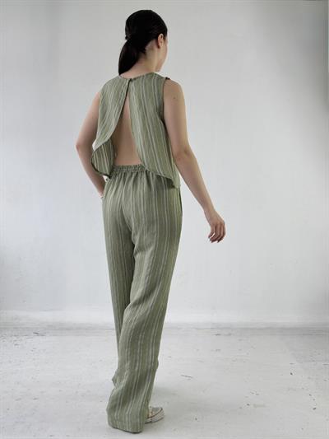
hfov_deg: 30.3
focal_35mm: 48
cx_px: 164
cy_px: 220
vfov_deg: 39.6
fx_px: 608
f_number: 1.78
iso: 50
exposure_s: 1/164
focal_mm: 6.76
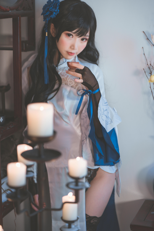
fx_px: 545
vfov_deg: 23.9
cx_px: 77
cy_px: 116
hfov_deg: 16.1
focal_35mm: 85
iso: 250
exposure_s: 1/80
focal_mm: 85
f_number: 1.8
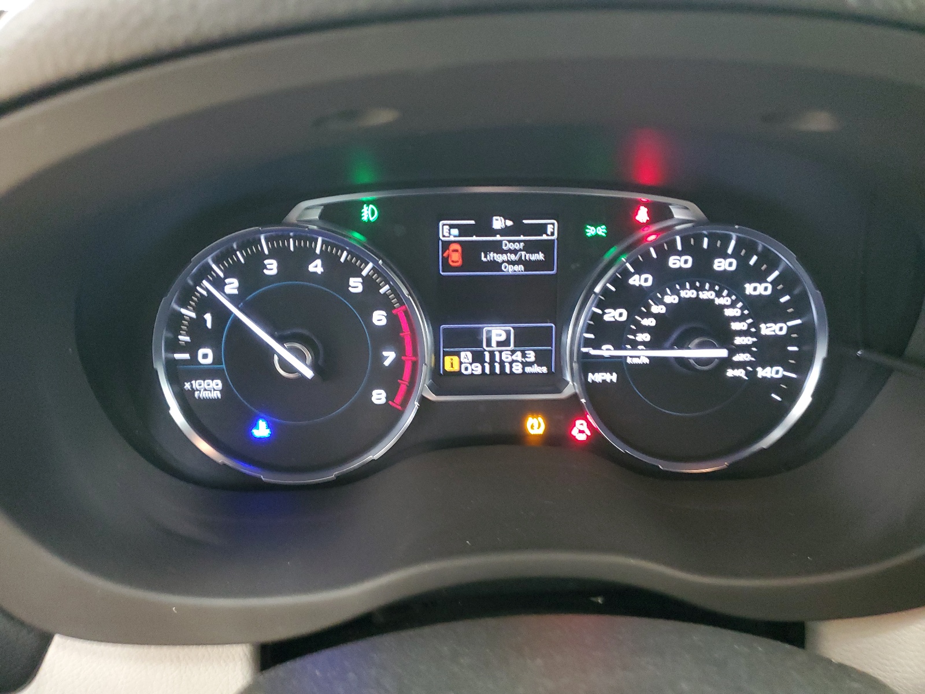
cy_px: 347
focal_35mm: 26
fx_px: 695
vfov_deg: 53.1
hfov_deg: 67.3
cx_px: 462
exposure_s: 1/15
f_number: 1.5
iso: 428
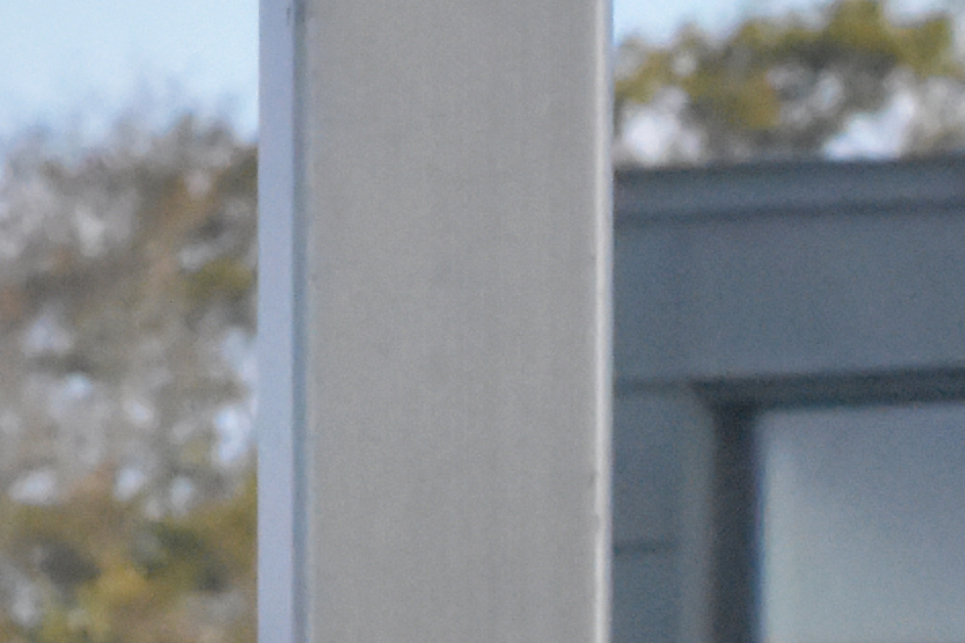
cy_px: 1770
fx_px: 26098
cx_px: 957
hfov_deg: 2.1
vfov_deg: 1.4
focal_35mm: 974
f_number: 20
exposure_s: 1/1600
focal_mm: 102
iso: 8000
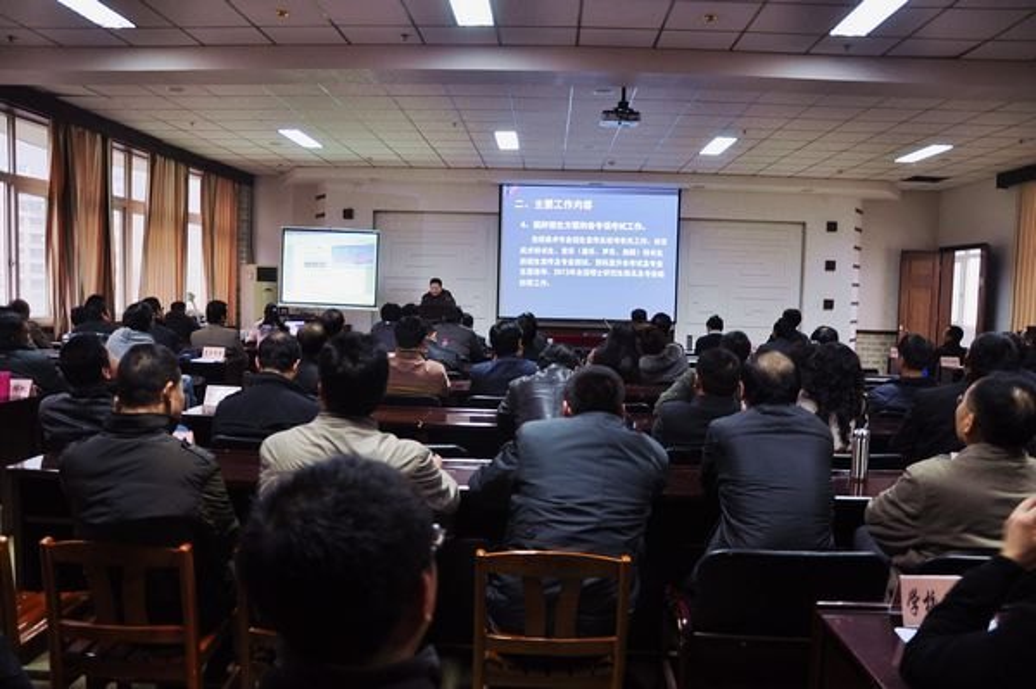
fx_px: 776
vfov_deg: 47.9
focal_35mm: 27
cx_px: 518
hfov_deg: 67.4
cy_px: 344
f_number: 3.5
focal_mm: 18
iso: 320
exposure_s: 1/13
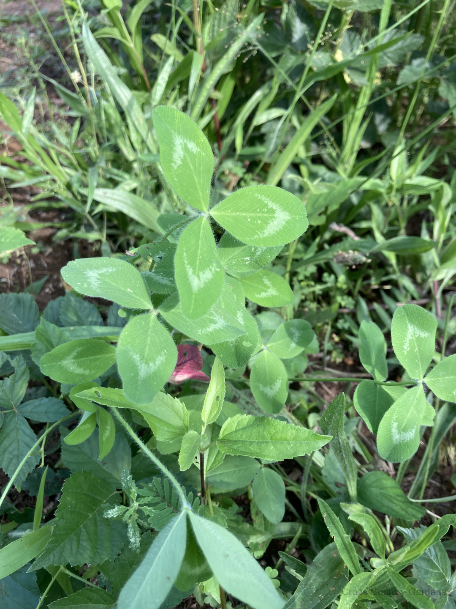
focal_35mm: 28
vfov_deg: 63.4
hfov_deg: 49.7
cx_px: 228
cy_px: 304
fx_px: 492
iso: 20
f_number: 1.8
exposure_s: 1/298
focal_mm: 4
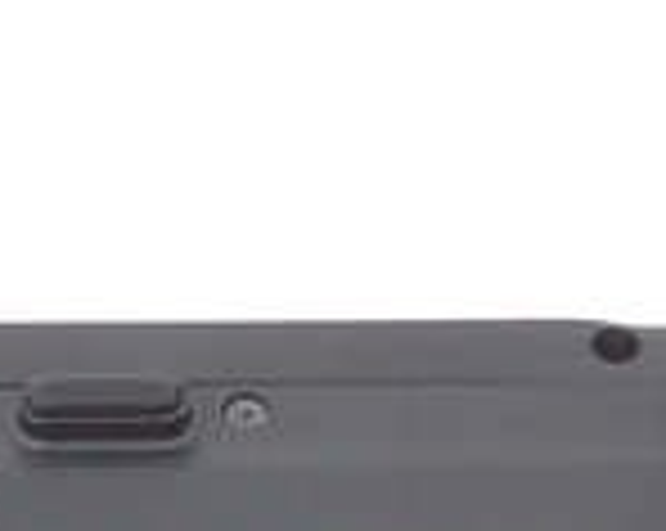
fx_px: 3327
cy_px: 1377
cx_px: 104
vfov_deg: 8.2
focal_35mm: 169
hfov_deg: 11.4
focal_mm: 4.5
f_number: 3.1
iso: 140
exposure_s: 1/30
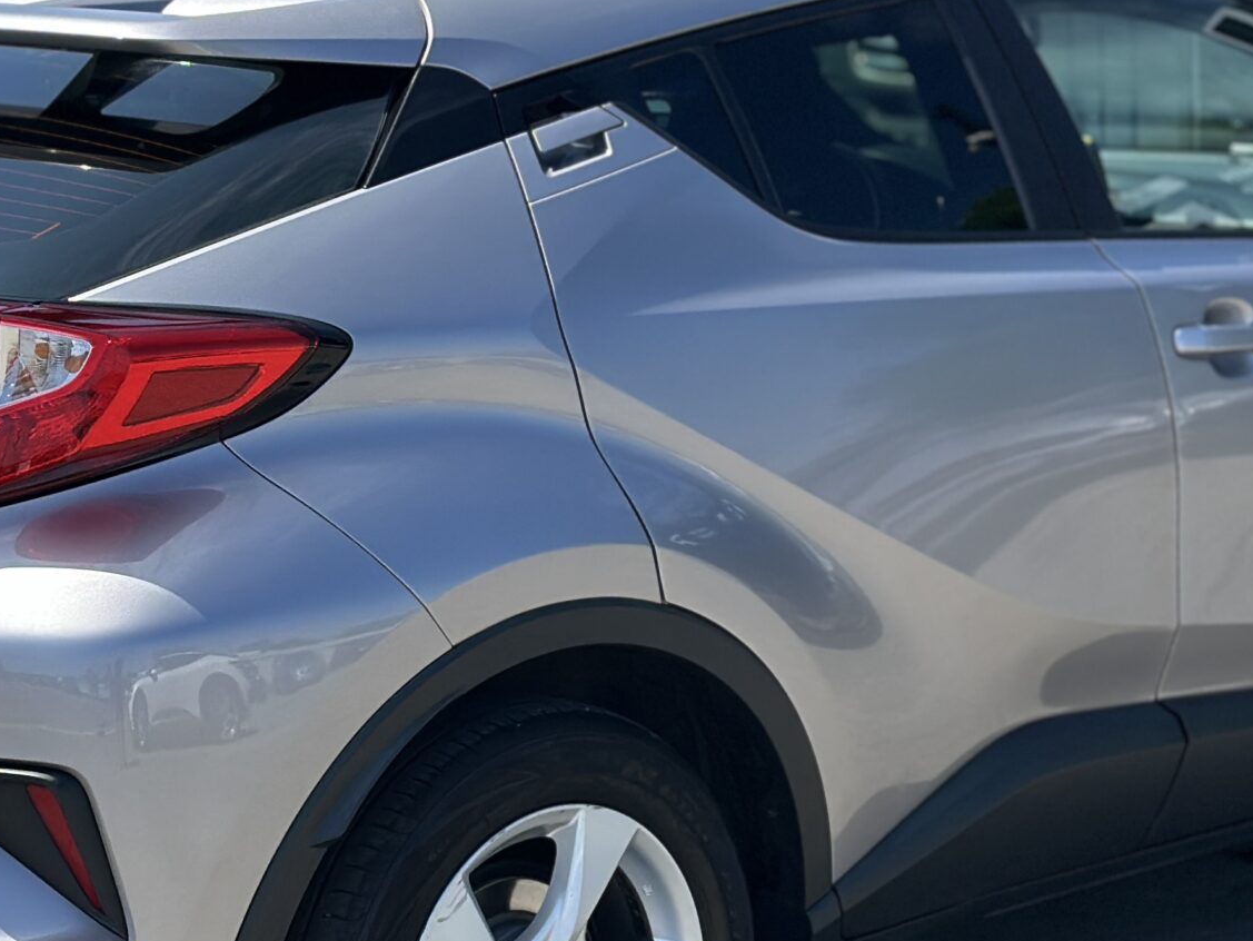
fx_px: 3947
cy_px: 495
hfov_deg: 18.0
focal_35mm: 109
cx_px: 664
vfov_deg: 13.6
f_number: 1.78
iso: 100
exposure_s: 1/3731
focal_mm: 6.86
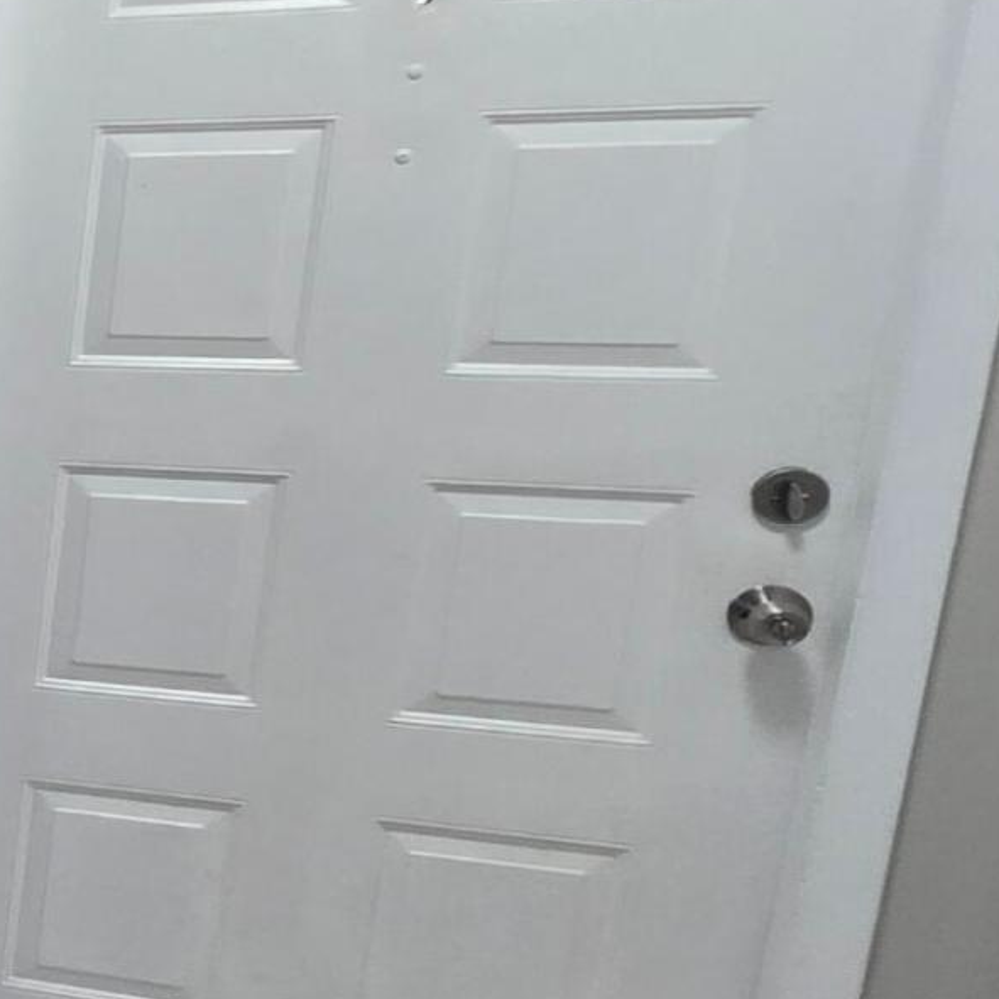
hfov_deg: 16.5
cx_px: -1253
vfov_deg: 30.5
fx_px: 1828
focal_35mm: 56
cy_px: 558
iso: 160
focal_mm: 2.2
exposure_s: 1/60
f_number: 2.2
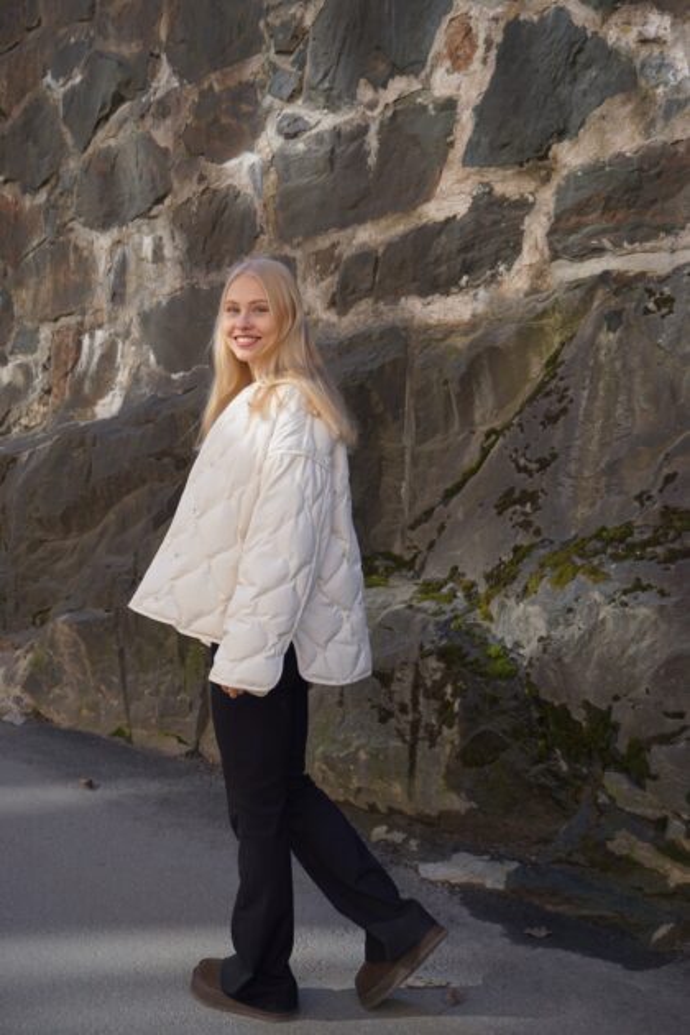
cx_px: 345
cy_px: 518
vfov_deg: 43.6
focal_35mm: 45
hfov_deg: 29.9
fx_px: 1294
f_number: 5
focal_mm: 30
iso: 100
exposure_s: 1/200
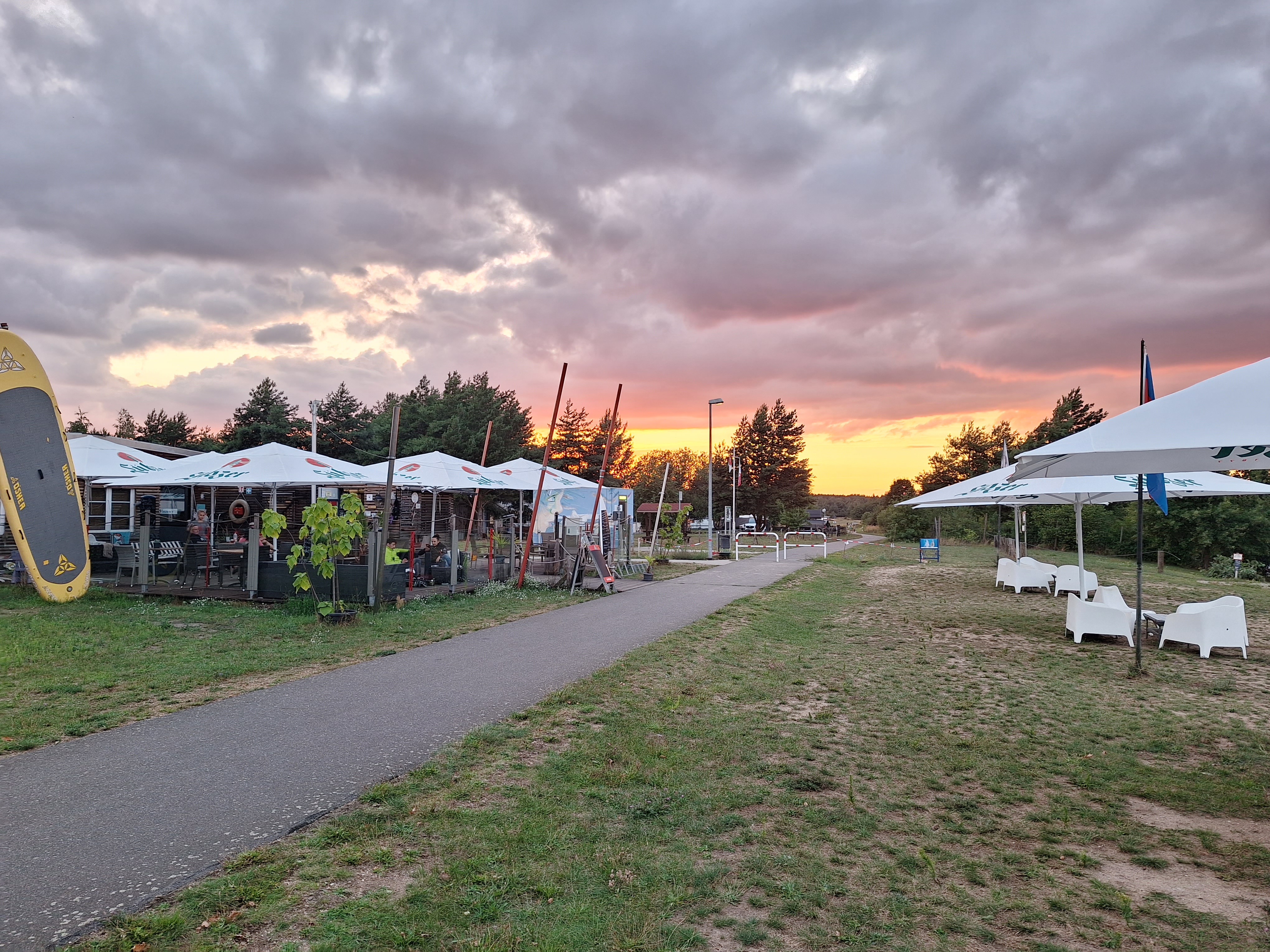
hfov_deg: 73.9
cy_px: 476
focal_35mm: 23
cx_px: 635
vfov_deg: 58.9
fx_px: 844
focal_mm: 5.54
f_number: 1.8
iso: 40
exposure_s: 1/101
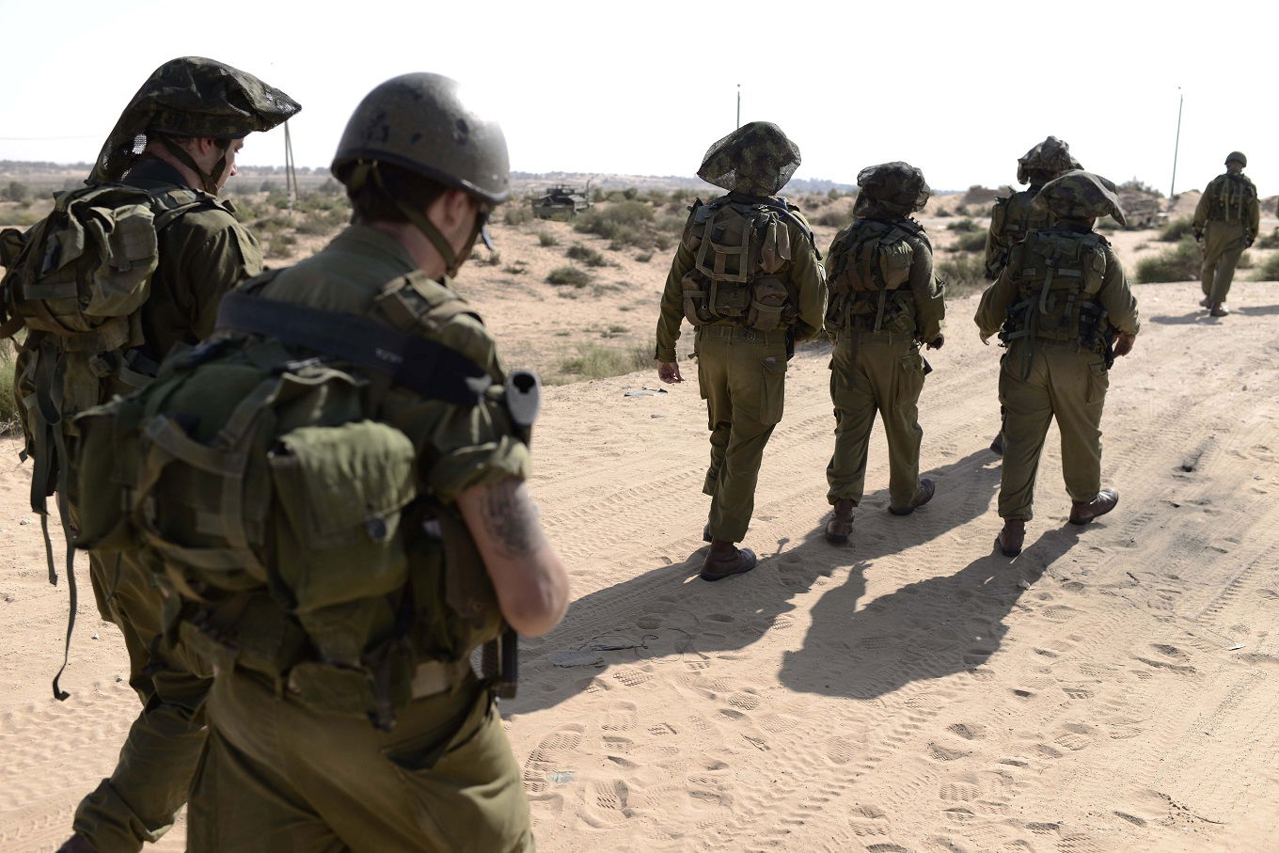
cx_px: 640
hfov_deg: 54.4
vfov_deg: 37.9
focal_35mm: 35
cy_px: 426
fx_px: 1244
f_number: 3.5
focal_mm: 35
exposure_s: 1/640
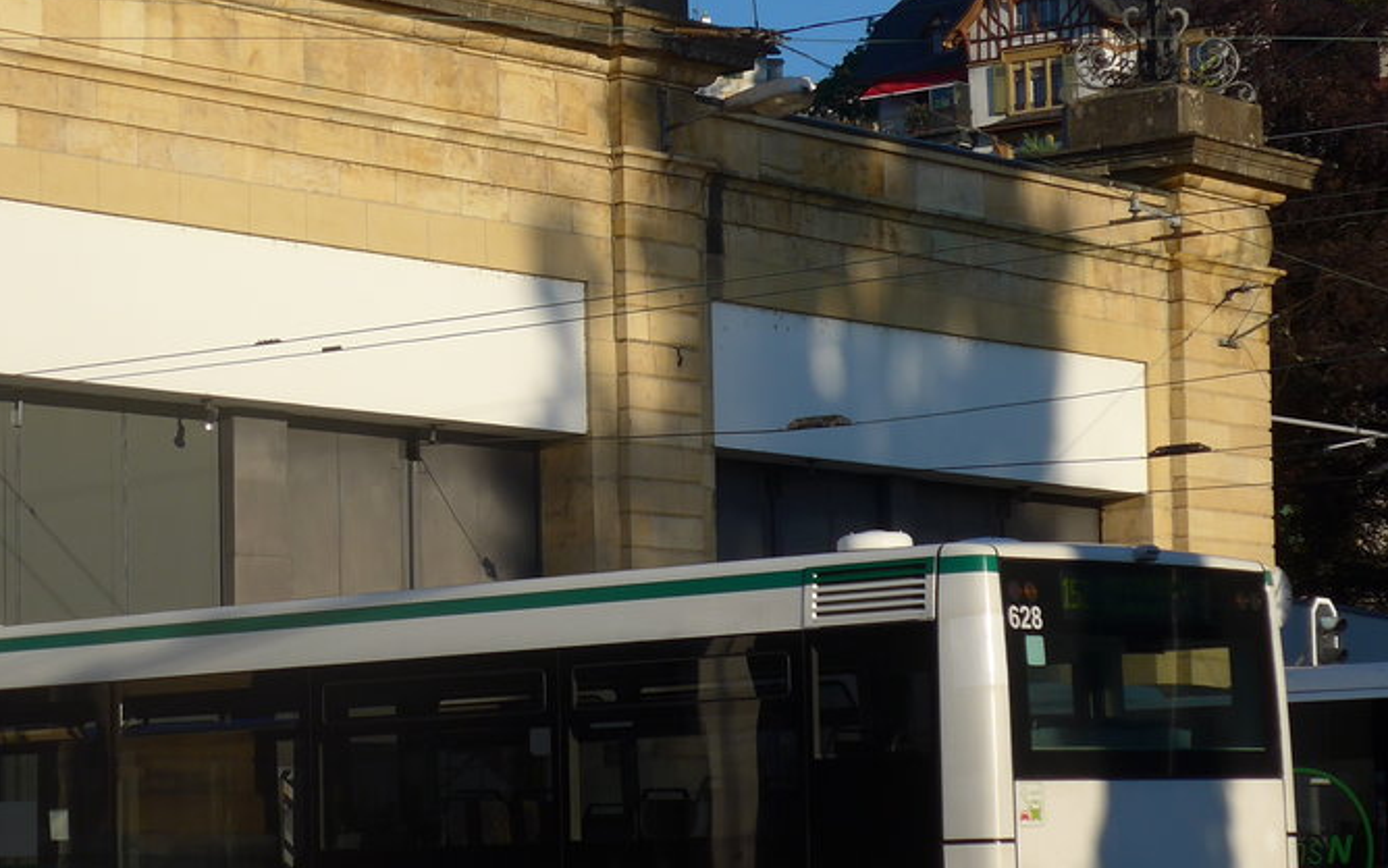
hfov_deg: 17.6
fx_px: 4465
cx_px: 374
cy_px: 424
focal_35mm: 118
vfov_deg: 11.1
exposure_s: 1/1300
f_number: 3.7
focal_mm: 12.7
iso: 80
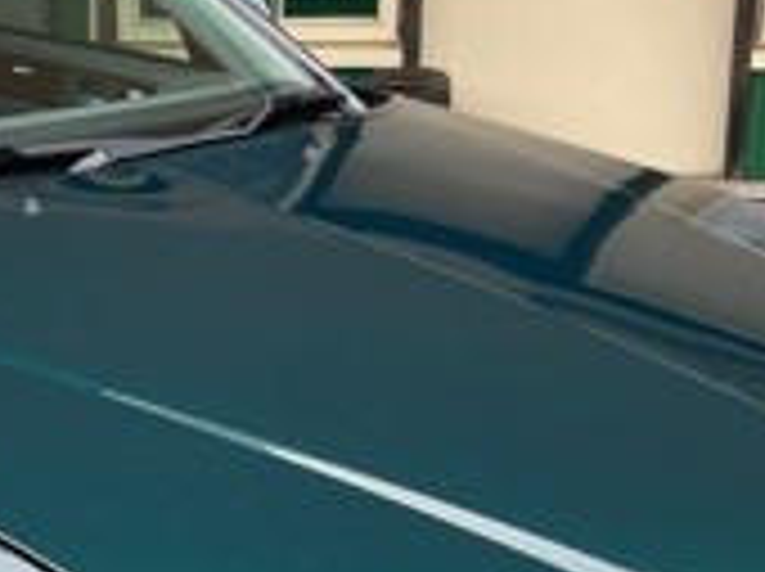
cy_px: 437
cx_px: 14
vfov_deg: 15.0
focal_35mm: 98
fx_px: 2163
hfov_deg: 19.5
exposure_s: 1/307
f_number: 1.6
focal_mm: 5.1
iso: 32
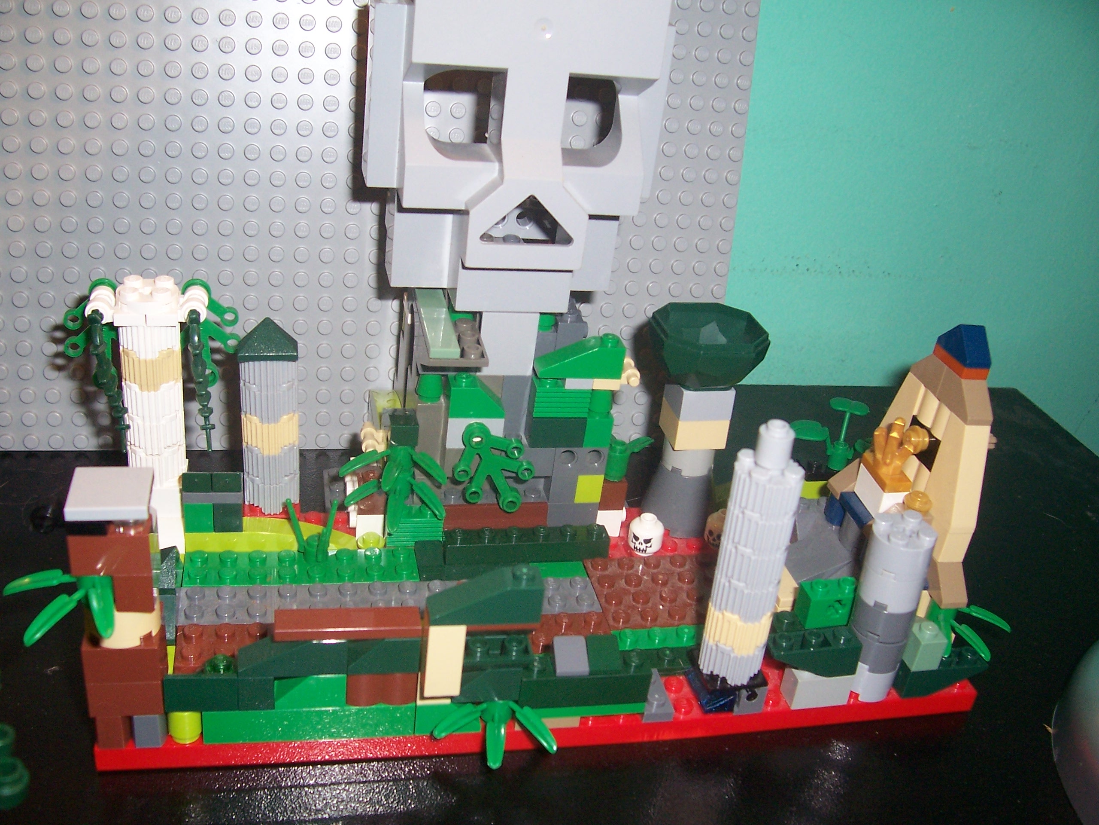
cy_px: 412
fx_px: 1079
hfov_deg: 54.0
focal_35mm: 34
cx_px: 550
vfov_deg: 41.8
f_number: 2.7
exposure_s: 1/60
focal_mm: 5.6
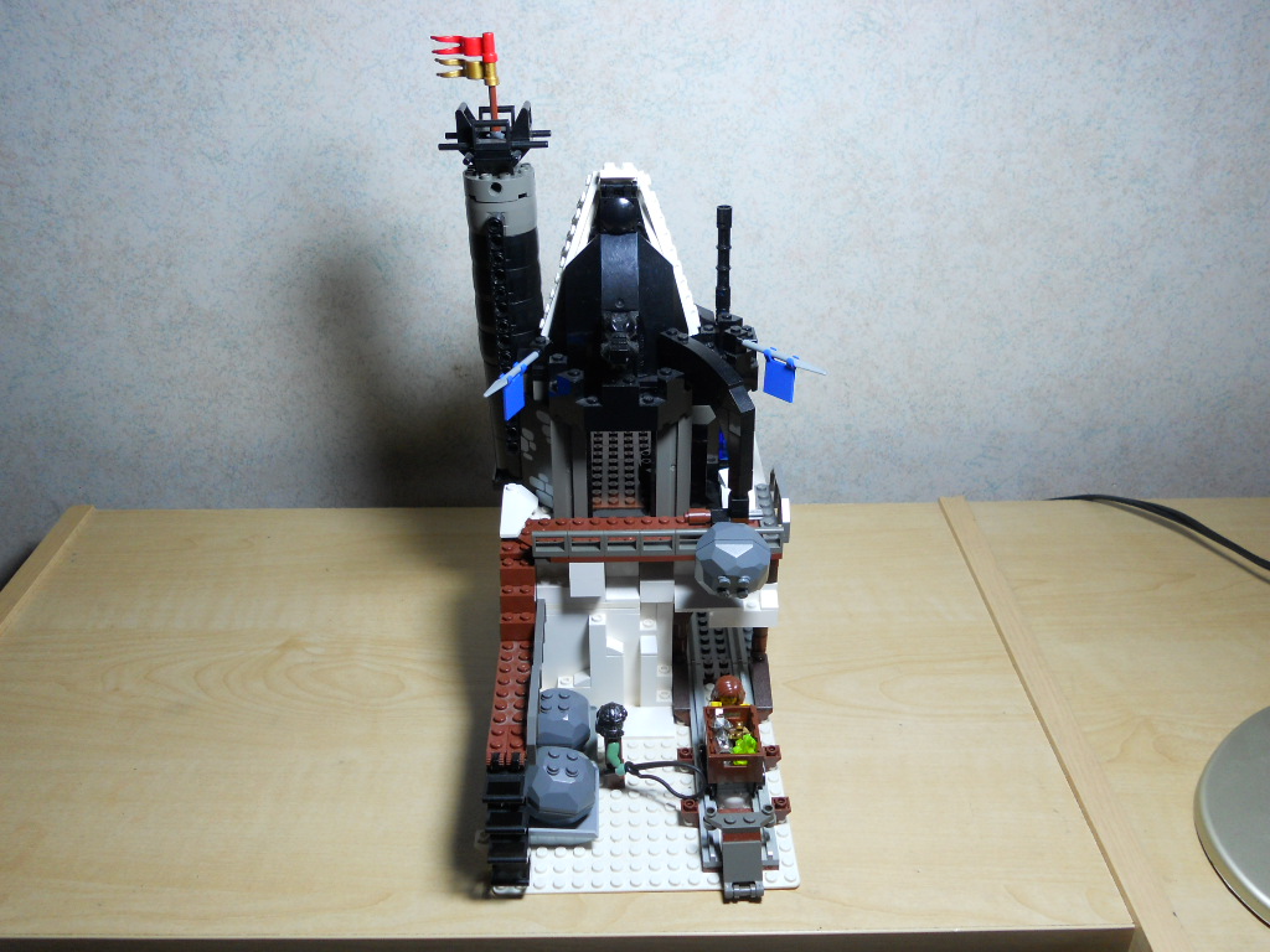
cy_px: 476
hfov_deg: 56.8
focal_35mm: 32
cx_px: 635
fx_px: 1174
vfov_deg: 44.2
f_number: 3.5
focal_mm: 5.8
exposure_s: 1/30
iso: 125
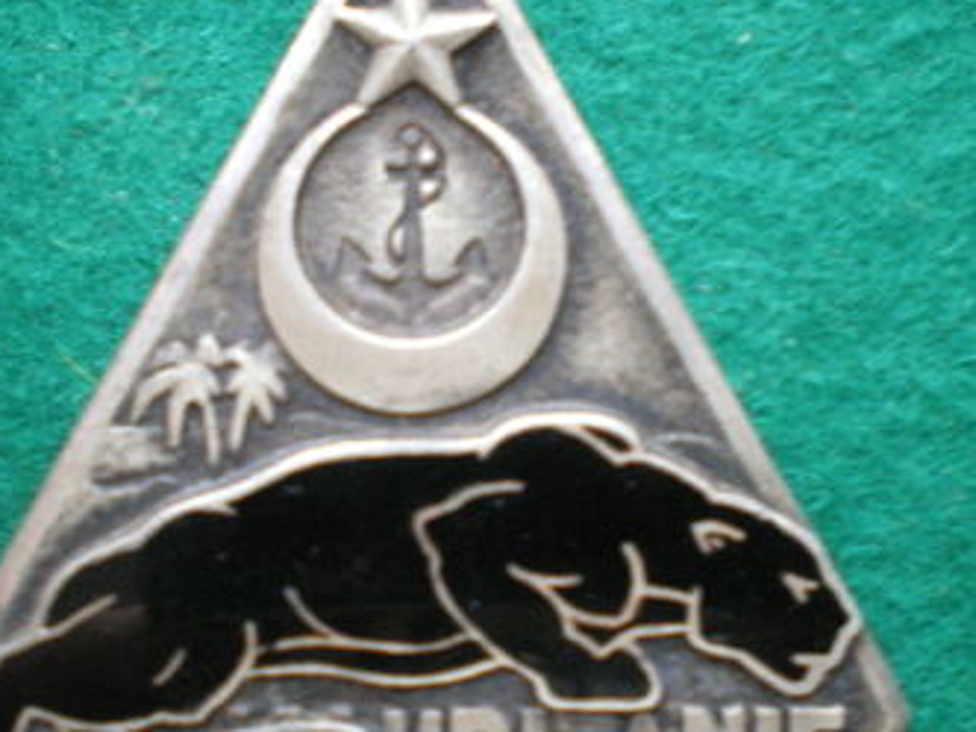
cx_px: 435
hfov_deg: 34.9
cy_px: 394
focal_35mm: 55
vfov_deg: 26.6
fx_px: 1551
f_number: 3.1
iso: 400
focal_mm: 6.3
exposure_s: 1/15
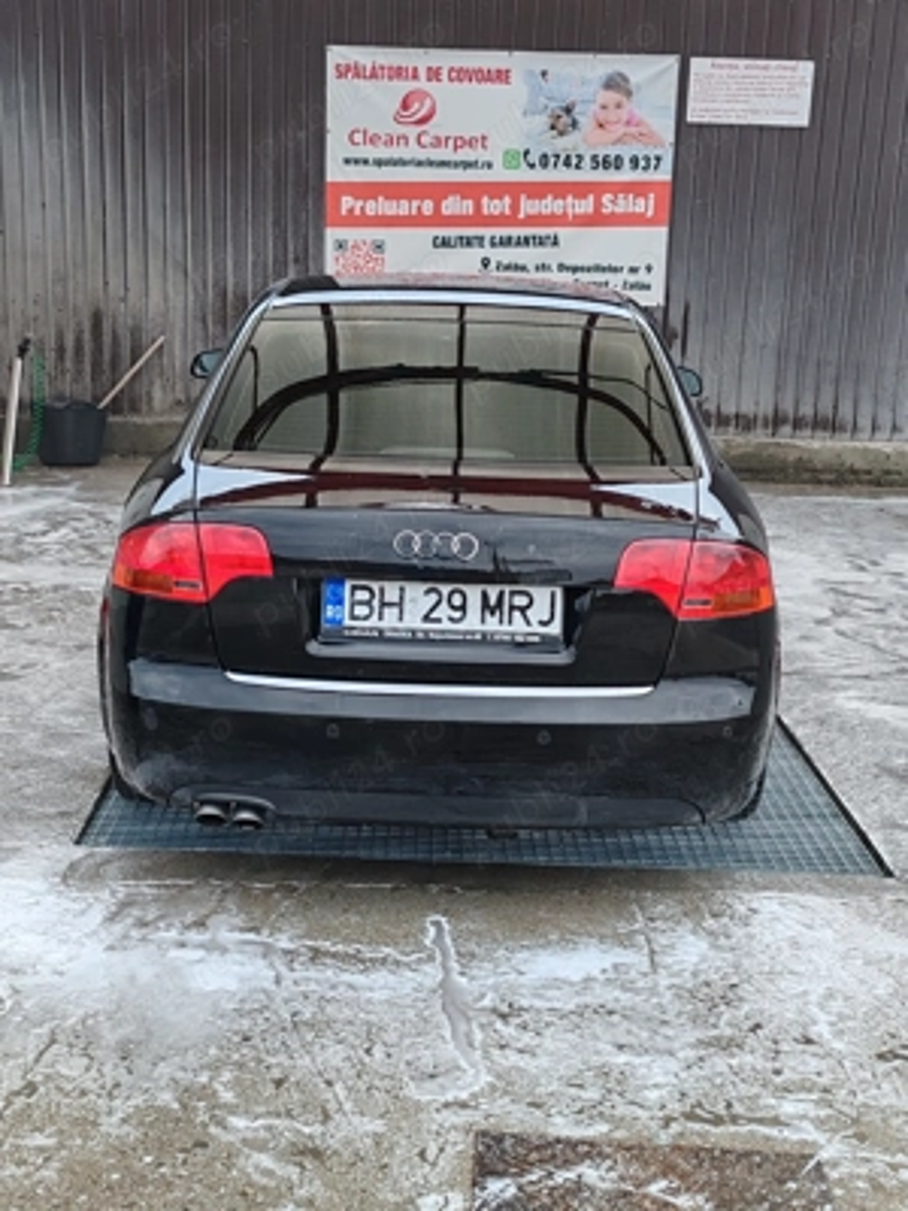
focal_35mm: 47
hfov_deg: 30.9
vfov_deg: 40.4
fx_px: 1644
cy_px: 606
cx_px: 454
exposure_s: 1/130
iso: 50
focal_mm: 6.12
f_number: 1.9
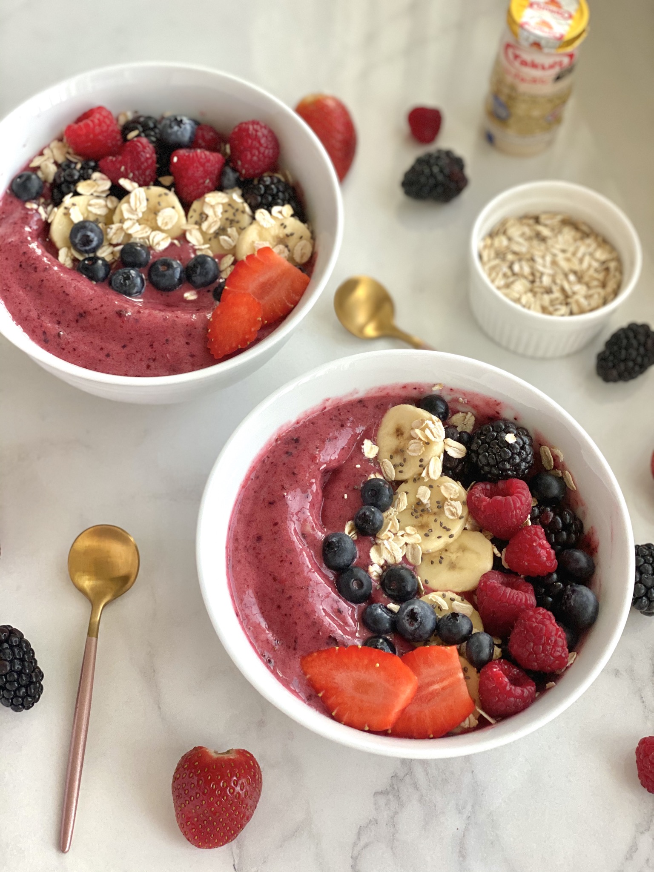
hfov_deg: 28.0
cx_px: 327
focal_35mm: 52
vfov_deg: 36.8
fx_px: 1310
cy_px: 436
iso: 125
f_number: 2
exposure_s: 1/122
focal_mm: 6
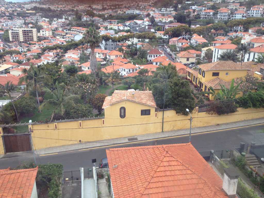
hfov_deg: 52.6
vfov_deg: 40.7
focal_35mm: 35
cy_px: 99
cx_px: 132
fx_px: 267
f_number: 2.4
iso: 64
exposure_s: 1/295
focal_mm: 4.28
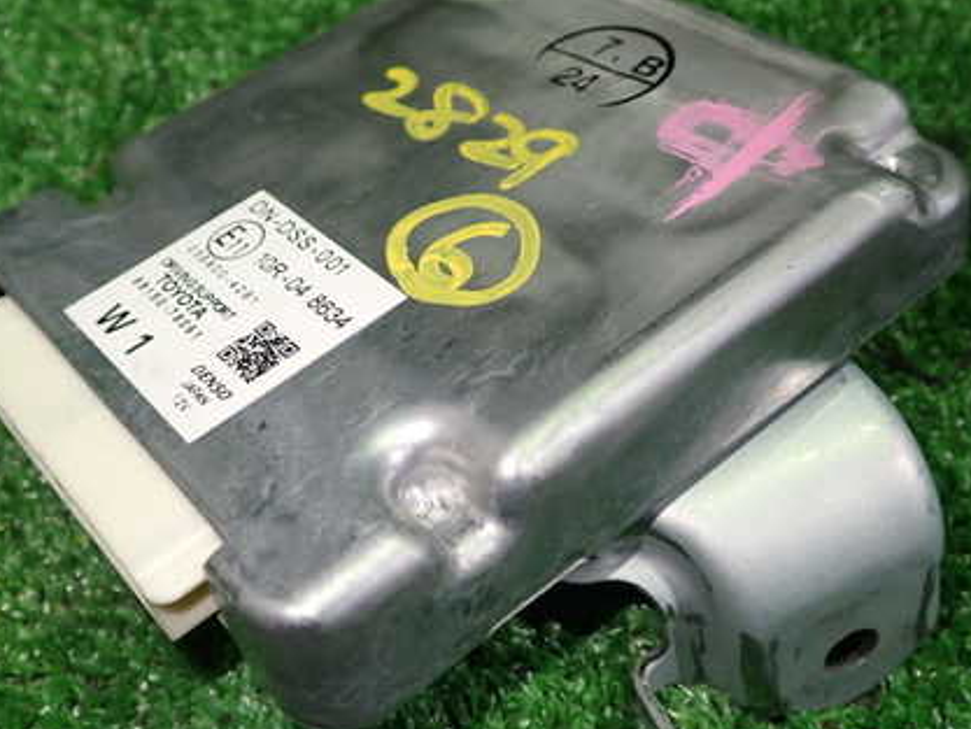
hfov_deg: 41.2
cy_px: 333
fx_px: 1291
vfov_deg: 31.5
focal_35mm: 46
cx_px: 424
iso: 200
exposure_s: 1/50
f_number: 2.4
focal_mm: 5.79
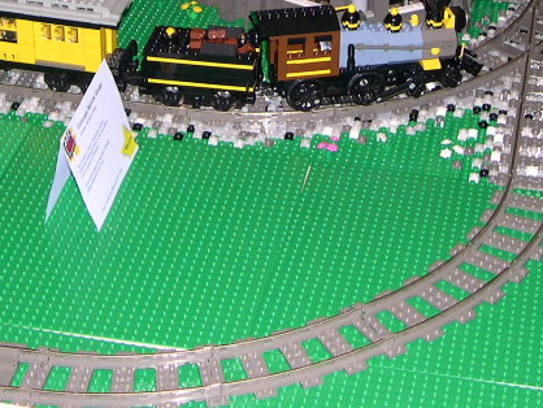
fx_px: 1460
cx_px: 296
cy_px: -90
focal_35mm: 93
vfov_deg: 15.3
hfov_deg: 21.1
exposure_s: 1/60
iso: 100
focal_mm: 8
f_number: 2.8
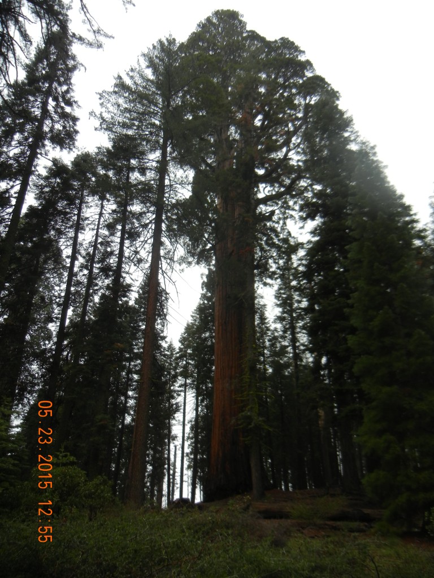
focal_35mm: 30
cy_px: 289
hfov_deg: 46.8
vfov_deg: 60.0
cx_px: 217
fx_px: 502
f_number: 3.5
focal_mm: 5.4
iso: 160
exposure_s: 1/642
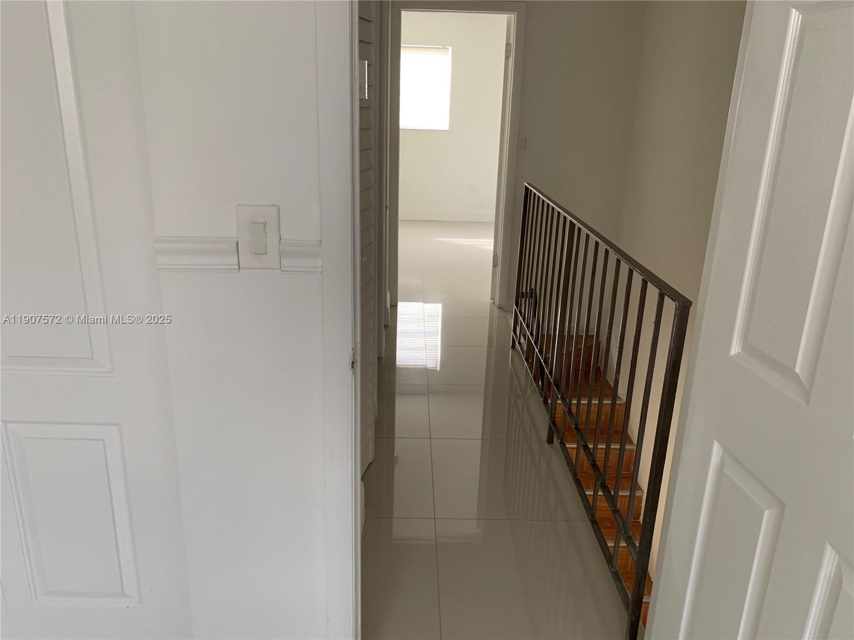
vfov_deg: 53.1
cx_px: 427
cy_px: 320
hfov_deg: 67.3
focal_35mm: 26
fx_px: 641
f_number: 1.8
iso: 200
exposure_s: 1/60
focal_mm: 4.25
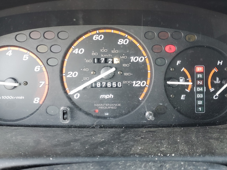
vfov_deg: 36.4
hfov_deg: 47.7
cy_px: 57
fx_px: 256
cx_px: 97
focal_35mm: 39
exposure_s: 1/100
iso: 75
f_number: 1.5
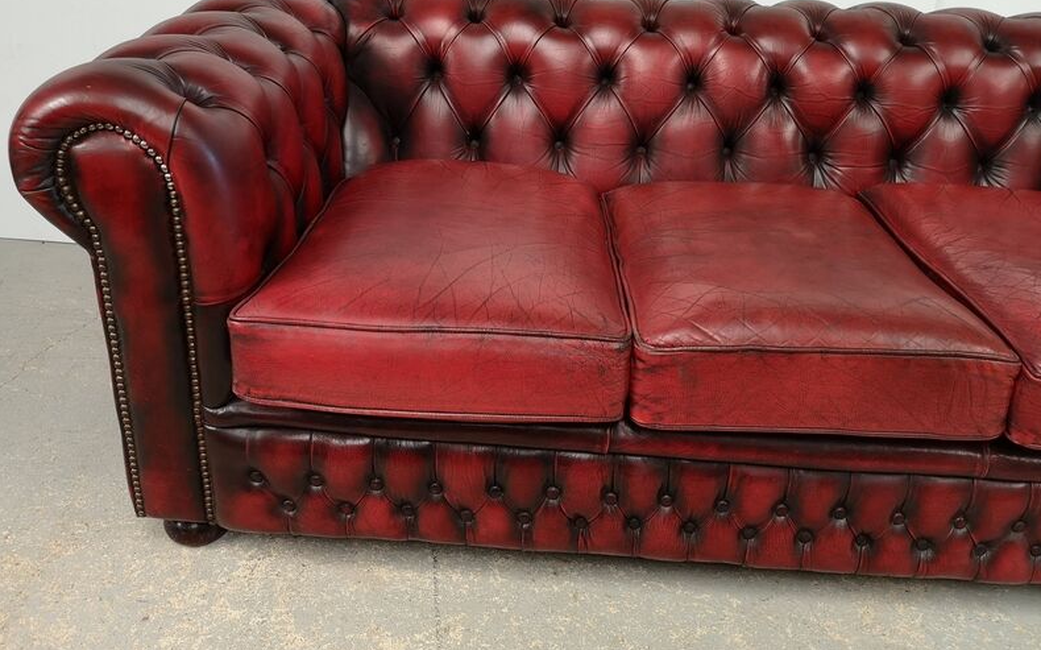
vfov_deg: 43.0
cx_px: 524
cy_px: 270
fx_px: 822
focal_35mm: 29
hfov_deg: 64.7
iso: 200
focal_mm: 5.58
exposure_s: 1/100
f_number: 1.8
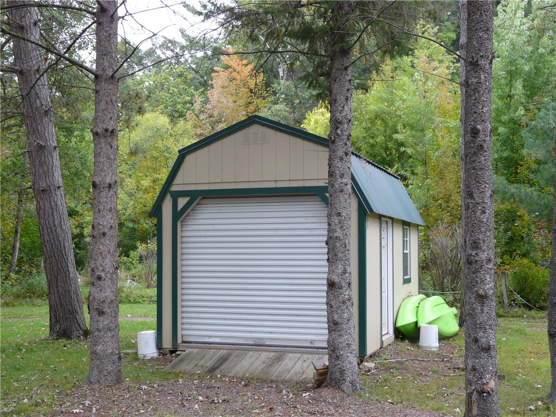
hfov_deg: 40.4
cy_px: 208
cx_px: 278
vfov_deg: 30.9
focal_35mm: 47
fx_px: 755
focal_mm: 7.7
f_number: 3.2
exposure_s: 1/50
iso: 100
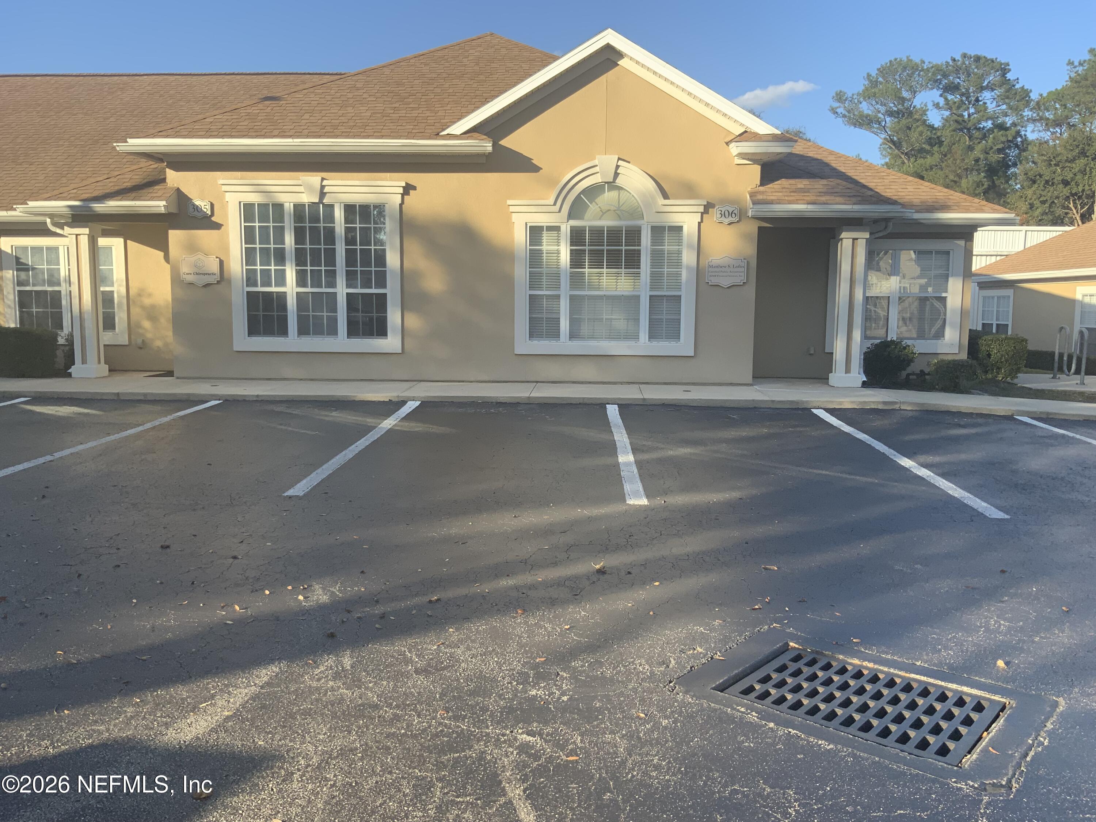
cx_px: 548
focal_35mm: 29
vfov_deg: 48.2
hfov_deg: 61.7
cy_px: 411
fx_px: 918
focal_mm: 3
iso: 16
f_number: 1.8
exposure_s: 1/700
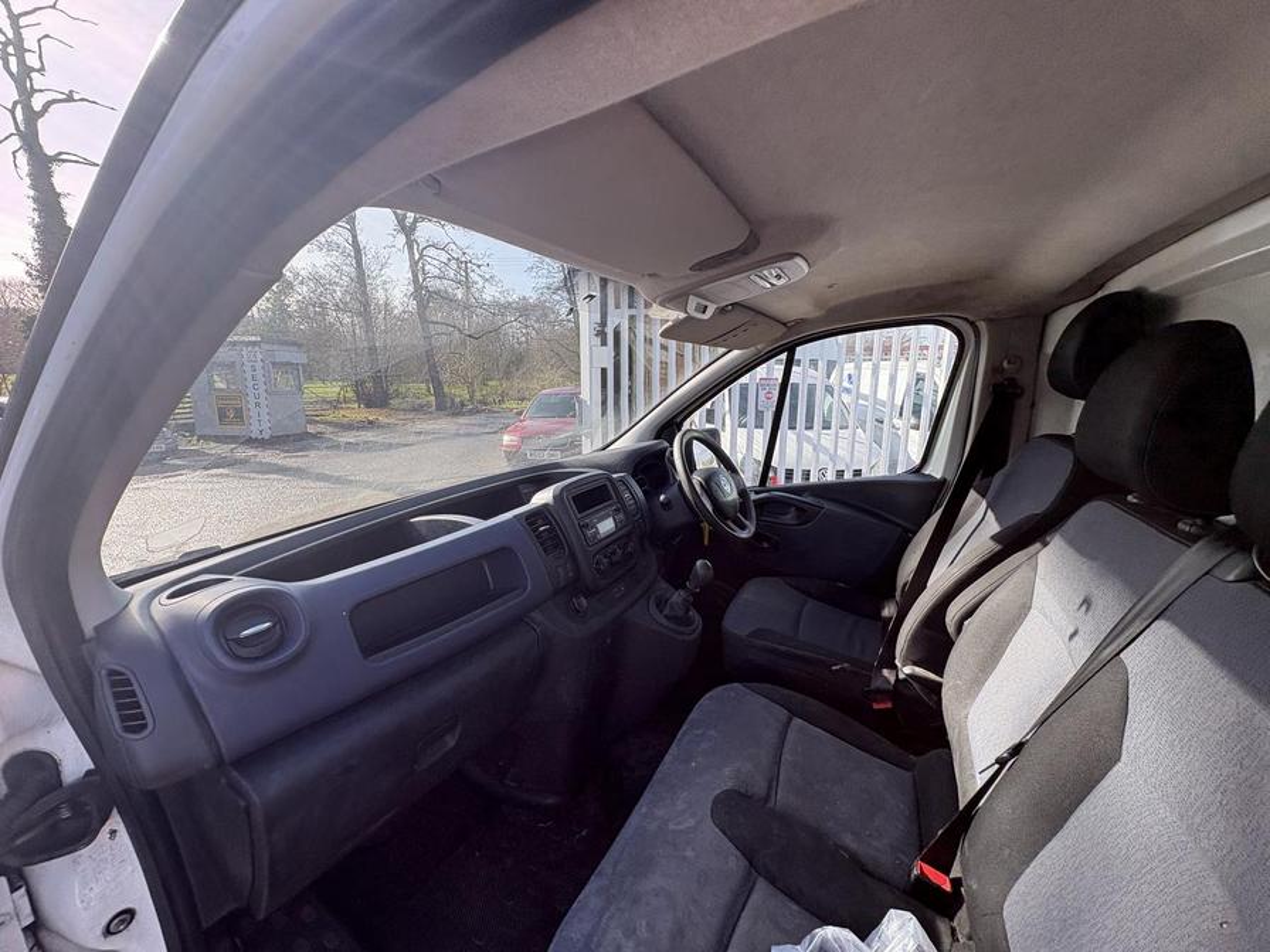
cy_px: 476
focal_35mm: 14
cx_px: 635
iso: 40
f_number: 2.2
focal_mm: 2.22
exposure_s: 1/301
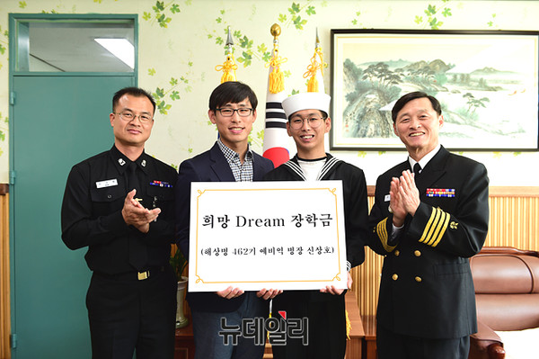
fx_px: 479
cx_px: 270
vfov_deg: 41.0
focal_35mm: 32
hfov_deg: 58.8
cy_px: 180
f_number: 4.5
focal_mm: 32
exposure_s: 1/125
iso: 400
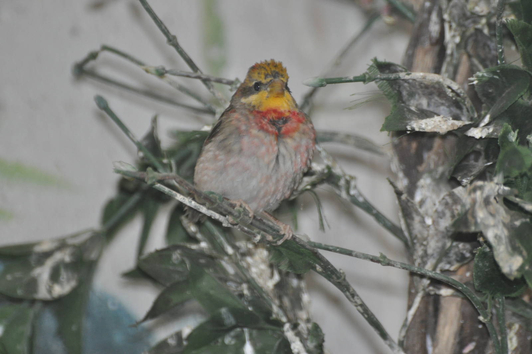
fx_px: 6642
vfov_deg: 3.0
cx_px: 266
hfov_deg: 4.6
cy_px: 177
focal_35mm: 450
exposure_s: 1/60
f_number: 5.6
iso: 800
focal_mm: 300
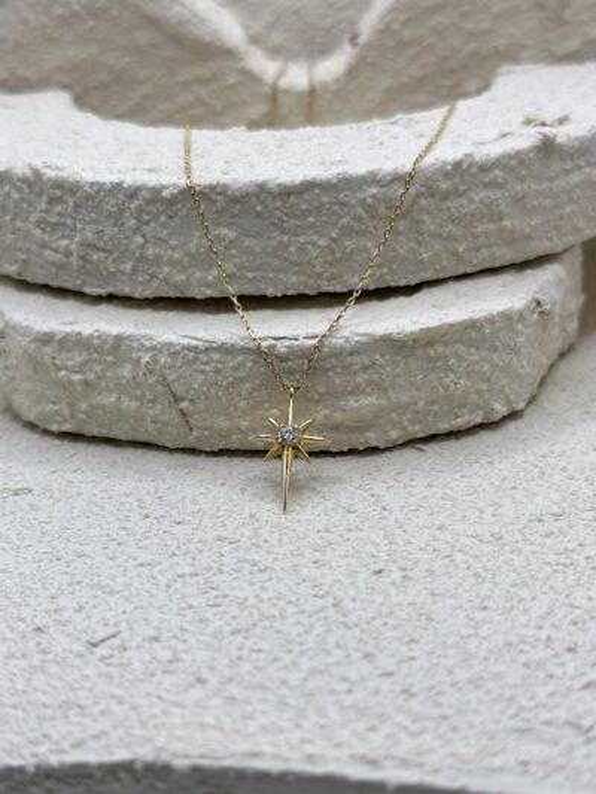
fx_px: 1101
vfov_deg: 39.6
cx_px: 298
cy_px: 397
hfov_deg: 30.3
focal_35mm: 48
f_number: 1.78
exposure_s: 1/681
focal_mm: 6.86
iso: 80
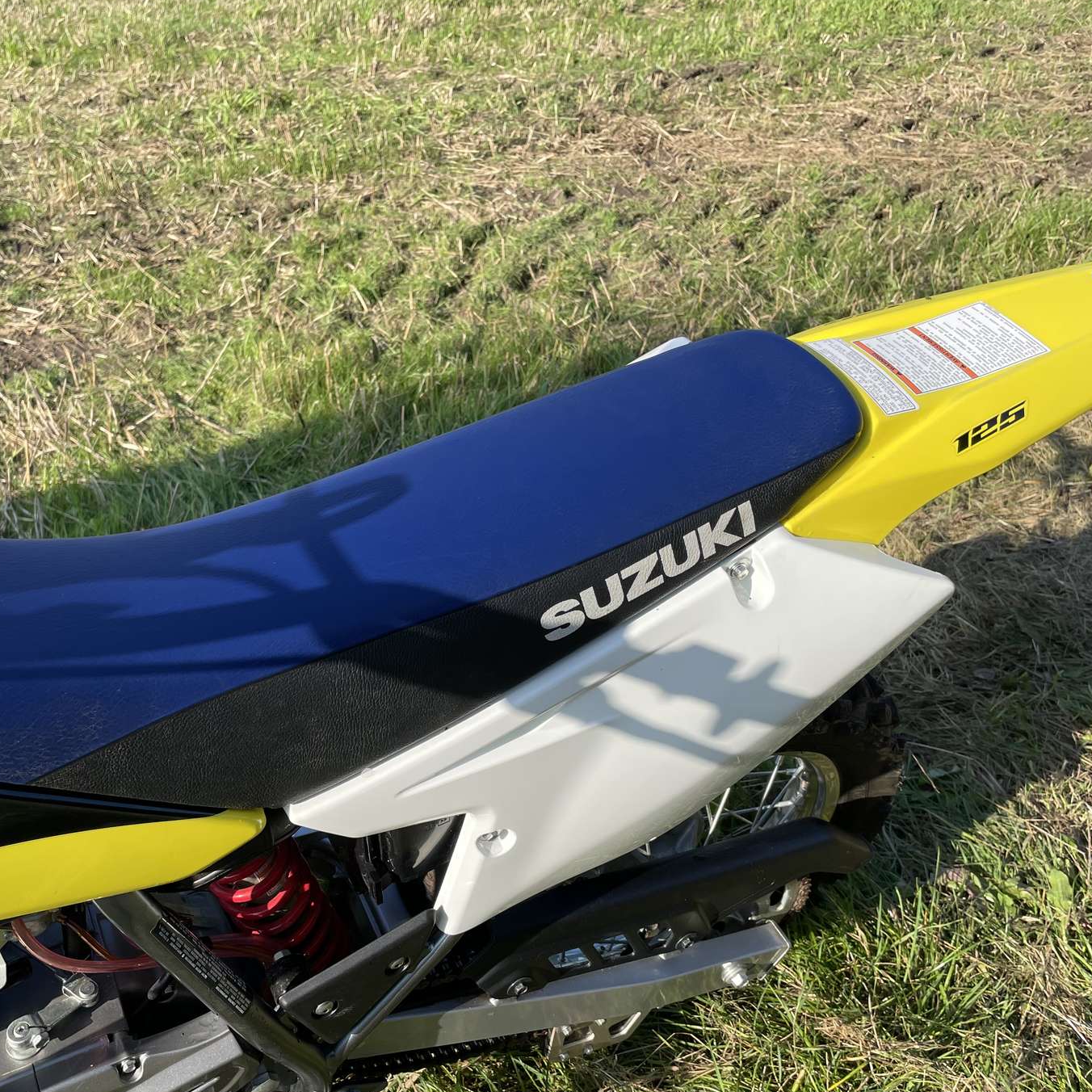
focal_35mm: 34
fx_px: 1213
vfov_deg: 48.4
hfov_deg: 48.2
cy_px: 573
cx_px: 446
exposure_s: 1/1553
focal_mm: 4.2
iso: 32
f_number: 1.6
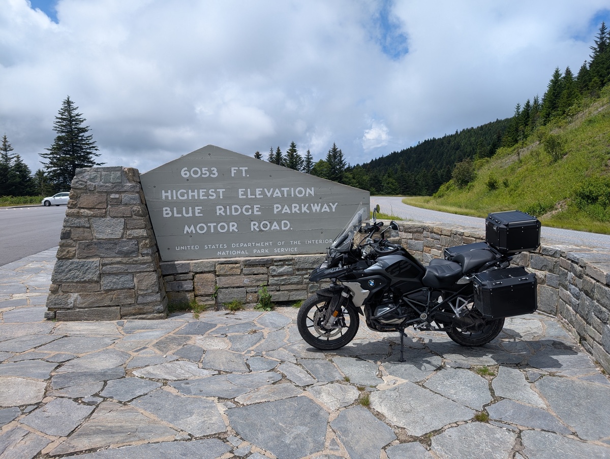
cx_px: 305
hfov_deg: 71.5
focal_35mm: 24
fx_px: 424
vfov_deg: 57.0
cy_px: 230
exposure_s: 1/1527
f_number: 1.68
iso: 22
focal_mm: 6.9
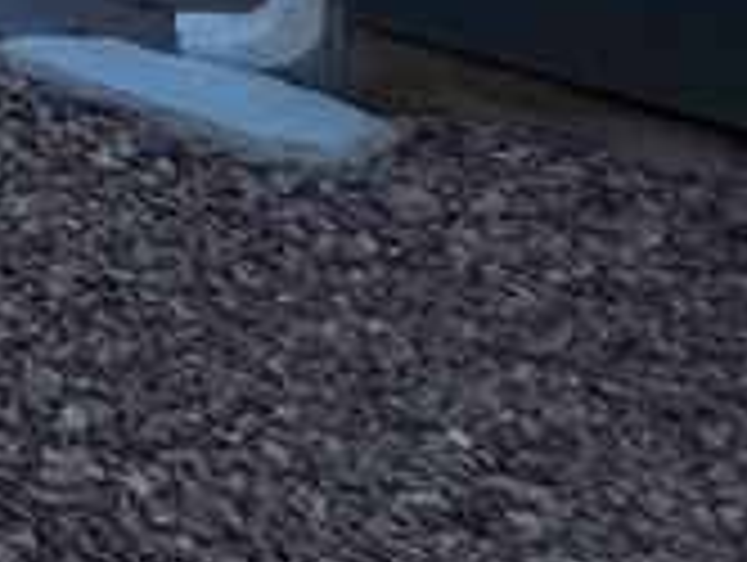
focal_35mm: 80
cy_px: -922
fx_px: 1729
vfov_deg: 12.6
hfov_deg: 11.6
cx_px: -1480
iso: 32
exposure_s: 1/1024
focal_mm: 1.57
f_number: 1.8
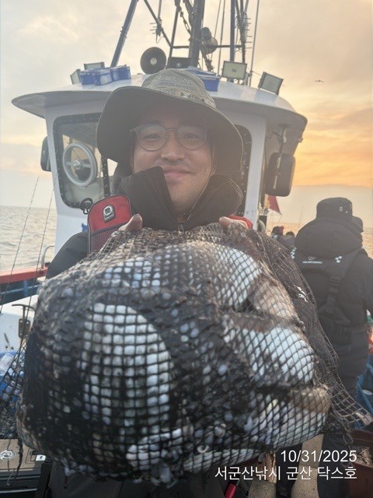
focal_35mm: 24
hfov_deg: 56.8
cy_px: 249
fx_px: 345
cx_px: 186
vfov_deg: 71.6
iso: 125
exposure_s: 1/140
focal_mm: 6.76
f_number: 1.78
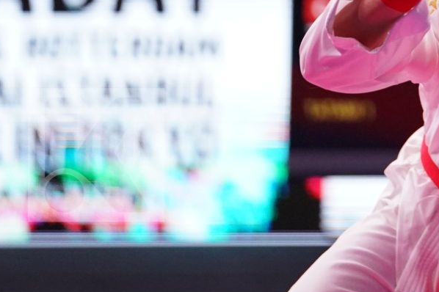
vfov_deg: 2.6
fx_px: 6386
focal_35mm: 524
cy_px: -106
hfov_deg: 3.9
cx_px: 594
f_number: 2.8
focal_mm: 174
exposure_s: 1/1000
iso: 4000
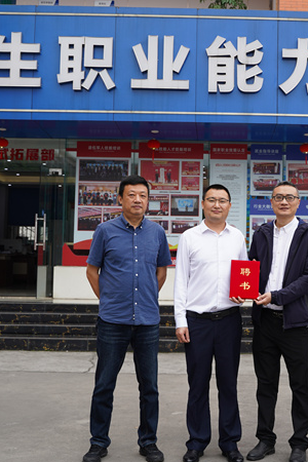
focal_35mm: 55
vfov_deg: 36.2
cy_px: 223
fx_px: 706
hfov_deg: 24.2
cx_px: 252
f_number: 4
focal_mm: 33
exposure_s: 1/320
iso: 100
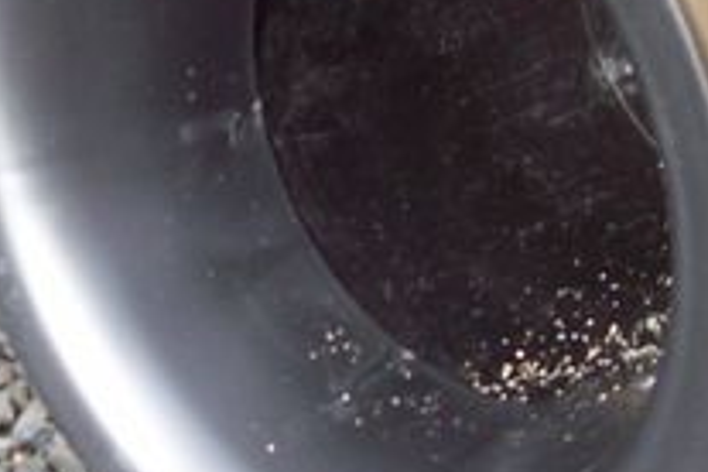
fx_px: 2281
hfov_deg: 17.4
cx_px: 55
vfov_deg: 11.8
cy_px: 113
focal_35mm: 116
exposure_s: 1/133
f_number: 2.7
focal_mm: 6
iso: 80
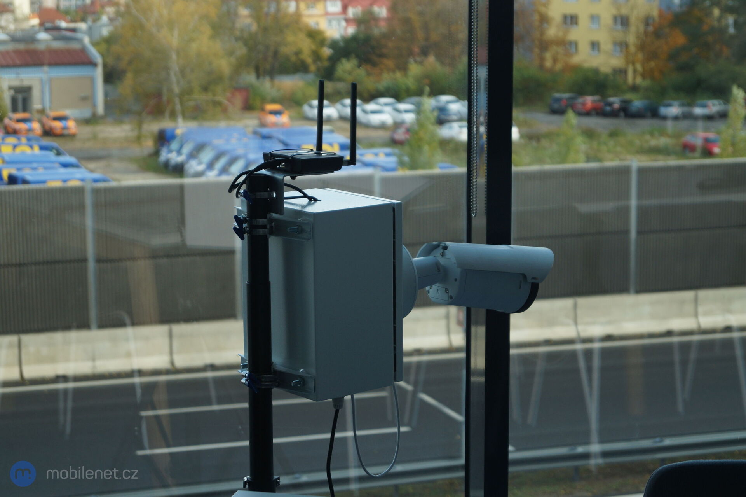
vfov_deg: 16.5
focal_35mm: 82
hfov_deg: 24.6
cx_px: 373
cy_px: 248
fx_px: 1709
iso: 200
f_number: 5.6
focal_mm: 55
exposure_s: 1/160
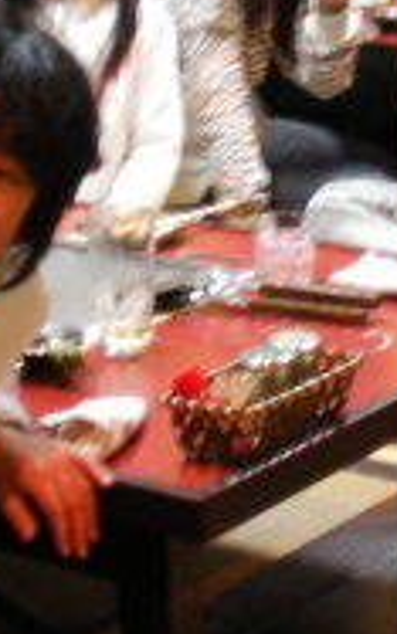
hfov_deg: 9.4
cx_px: 387
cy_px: 54
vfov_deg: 15.0
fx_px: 2387
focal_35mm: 138
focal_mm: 6.3
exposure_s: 1/4.6
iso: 200
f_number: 3.5
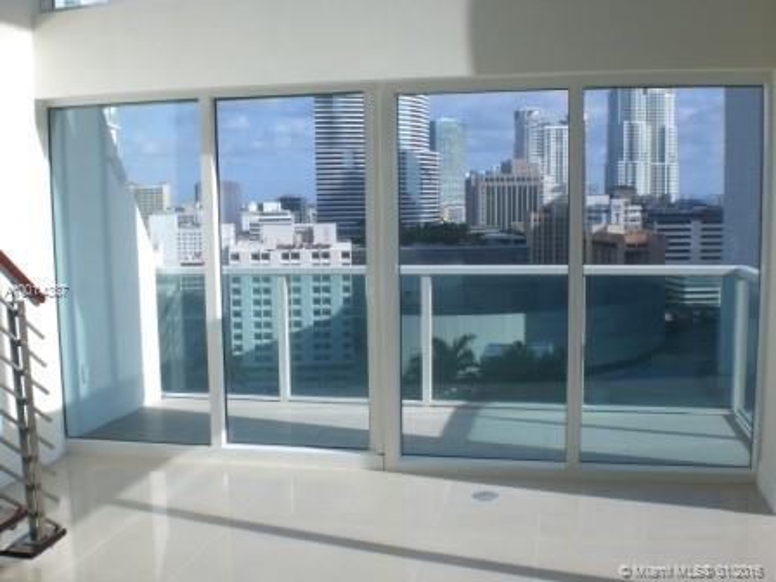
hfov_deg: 49.0
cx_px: 388
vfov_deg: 37.7
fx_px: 852
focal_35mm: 38
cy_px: 291
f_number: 4.4
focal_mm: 6.3
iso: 50
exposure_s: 1/400
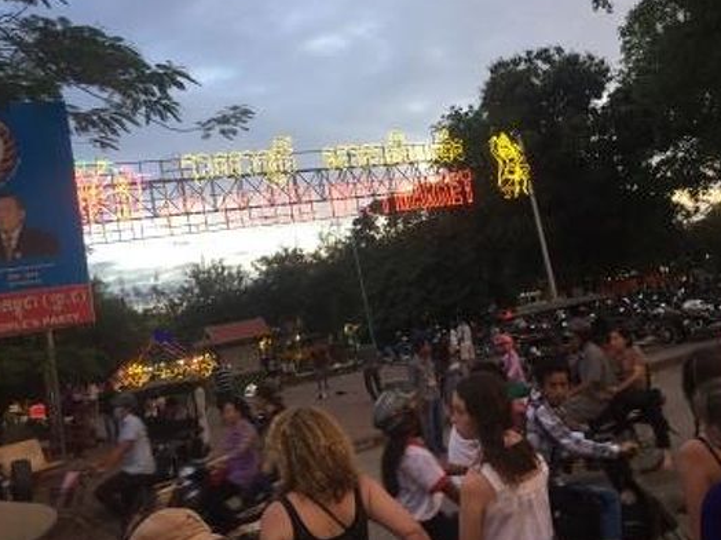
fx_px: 749
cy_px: 232
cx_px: 409
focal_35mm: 36
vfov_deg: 39.5
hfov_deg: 51.2
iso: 50
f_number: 2.2
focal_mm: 4.15
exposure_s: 1/30
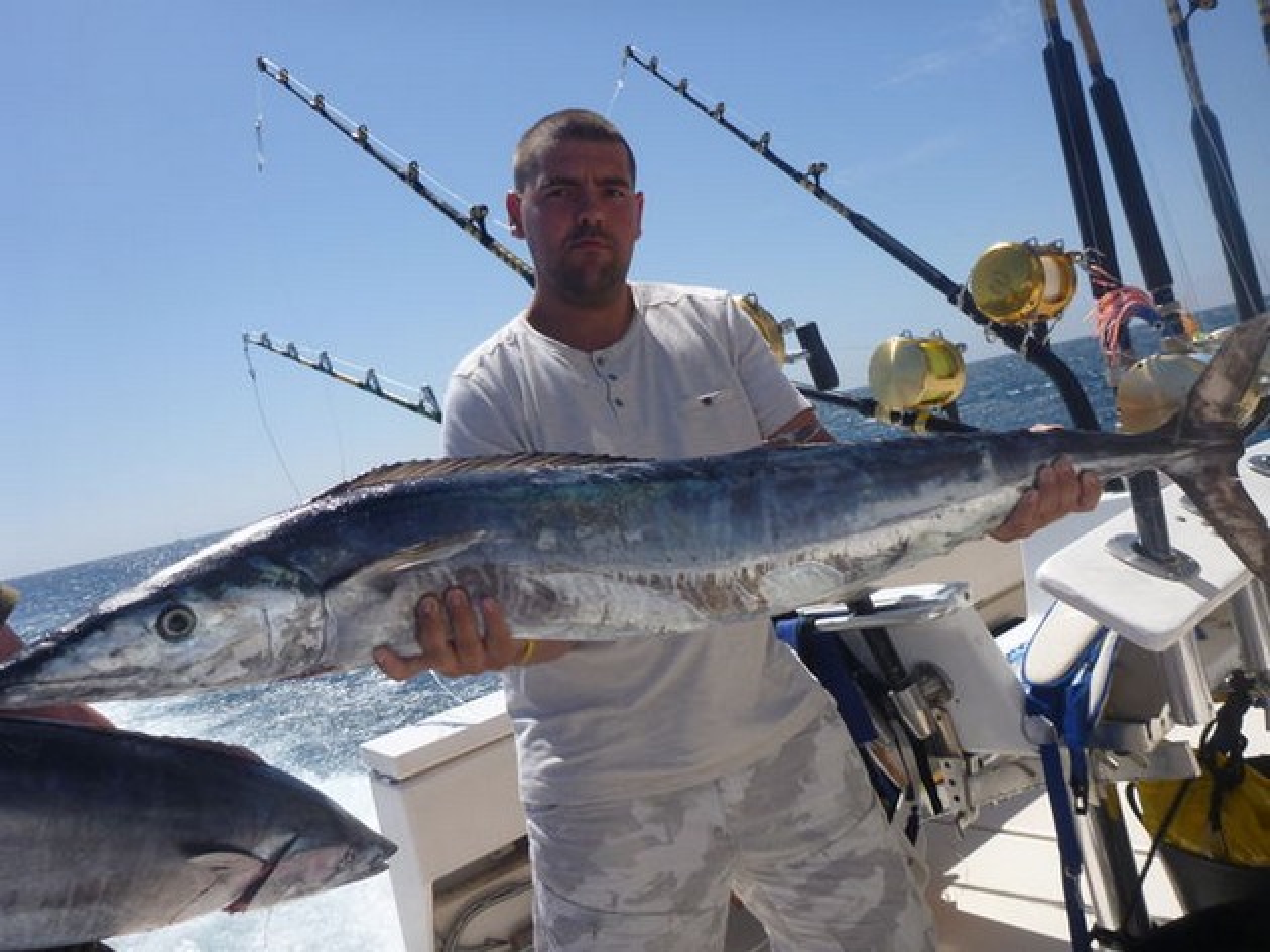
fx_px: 1027
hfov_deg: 63.5
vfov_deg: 49.7
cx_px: 635
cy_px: 476
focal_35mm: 28
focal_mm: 4.9
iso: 100
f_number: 10
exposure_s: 1/160
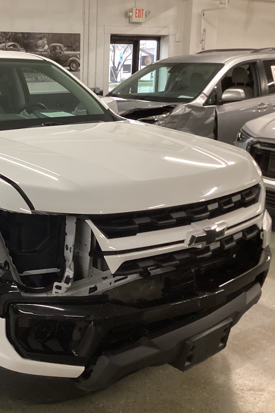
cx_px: 23
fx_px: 504
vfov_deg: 44.5
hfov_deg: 29.2
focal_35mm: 44
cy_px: 205
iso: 200
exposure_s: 1/60
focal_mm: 3.3
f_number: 2.4
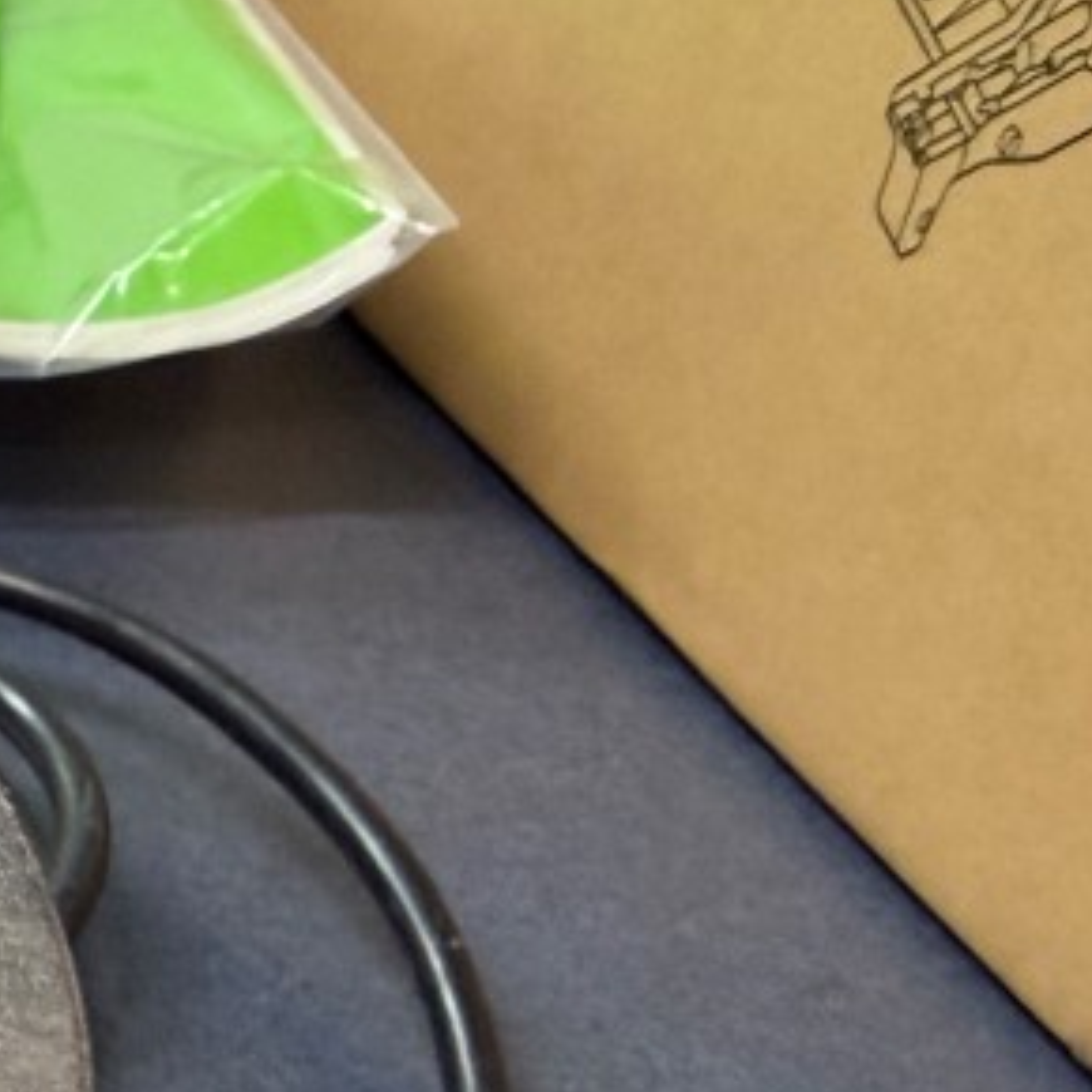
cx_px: -802
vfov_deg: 21.2
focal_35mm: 75
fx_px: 2677
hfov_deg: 18.6
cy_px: 1356
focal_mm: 2.22
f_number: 2.2
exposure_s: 1/100
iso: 250
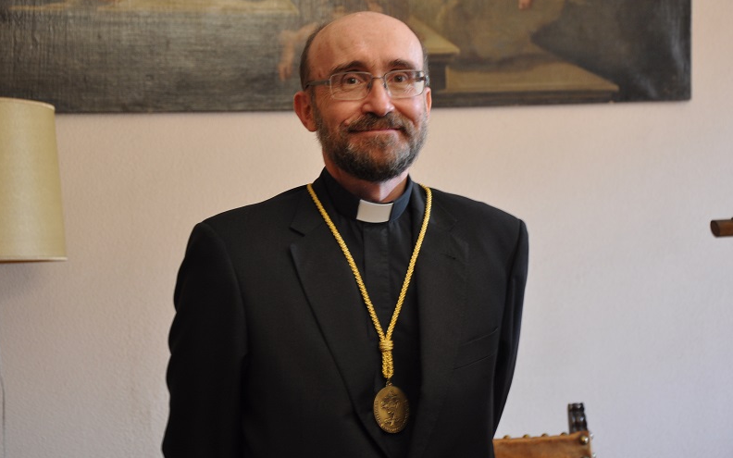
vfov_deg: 17.6
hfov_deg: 27.8
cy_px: 216
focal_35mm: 74
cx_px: 365
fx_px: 1478
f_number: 4.8
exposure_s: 1/10
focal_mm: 48
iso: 500
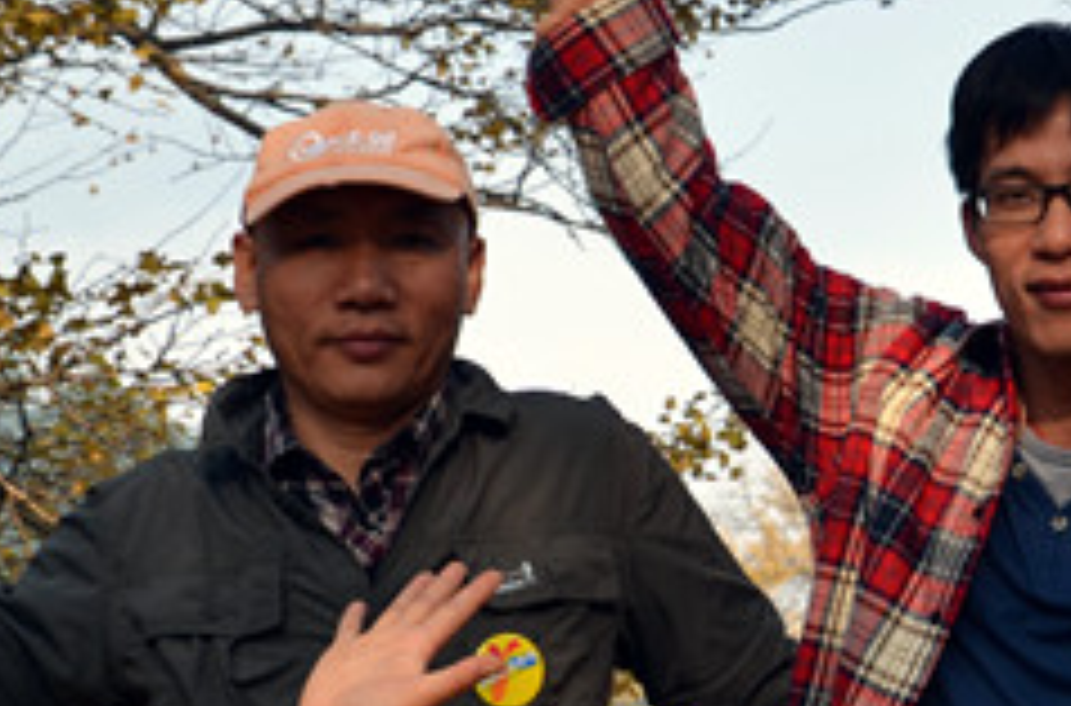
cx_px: 738
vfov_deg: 10.4
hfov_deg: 15.7
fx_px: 3884
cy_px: 591
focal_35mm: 131
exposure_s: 1/250
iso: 100
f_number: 5.6
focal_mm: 26
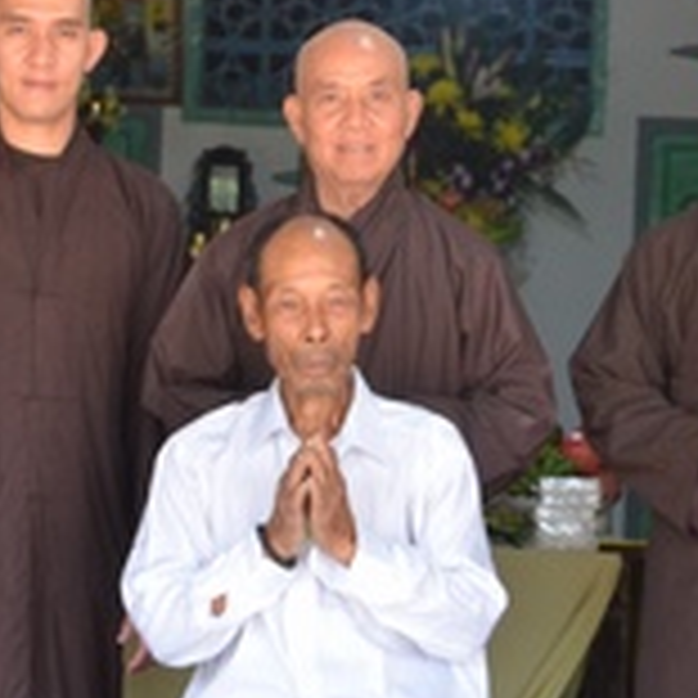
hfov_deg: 10.9
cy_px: 286
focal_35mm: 160
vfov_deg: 10.9
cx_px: 405
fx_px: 3650
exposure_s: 1/250
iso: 1000
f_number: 5.6
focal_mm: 30
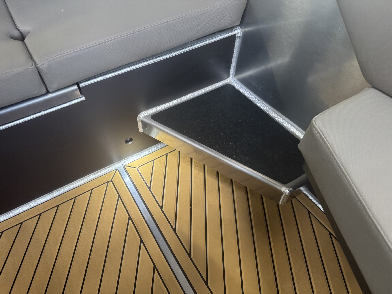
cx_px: 196
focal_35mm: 24
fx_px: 272
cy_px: 147
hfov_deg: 71.6
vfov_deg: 56.8
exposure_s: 1/50
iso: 500
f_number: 1.78
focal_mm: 6.76
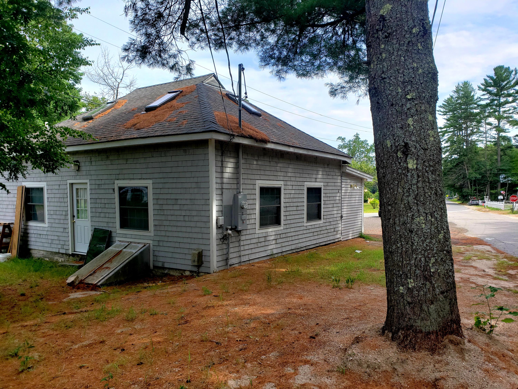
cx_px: 259
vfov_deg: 53.1
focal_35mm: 26
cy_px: 194
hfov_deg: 67.3
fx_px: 389
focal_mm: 4.3
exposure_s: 1/1019
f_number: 2.4
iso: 50
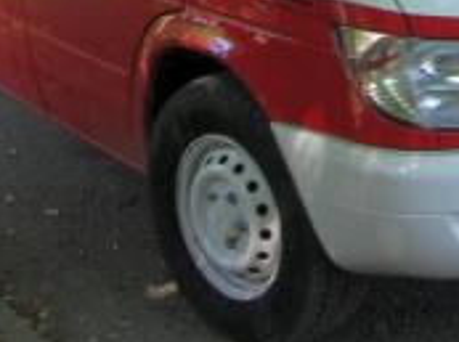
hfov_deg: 15.5
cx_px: 419
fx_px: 1667
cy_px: -284
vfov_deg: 10.9
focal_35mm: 126
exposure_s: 1/37.6
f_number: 4.9
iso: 50
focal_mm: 5.7
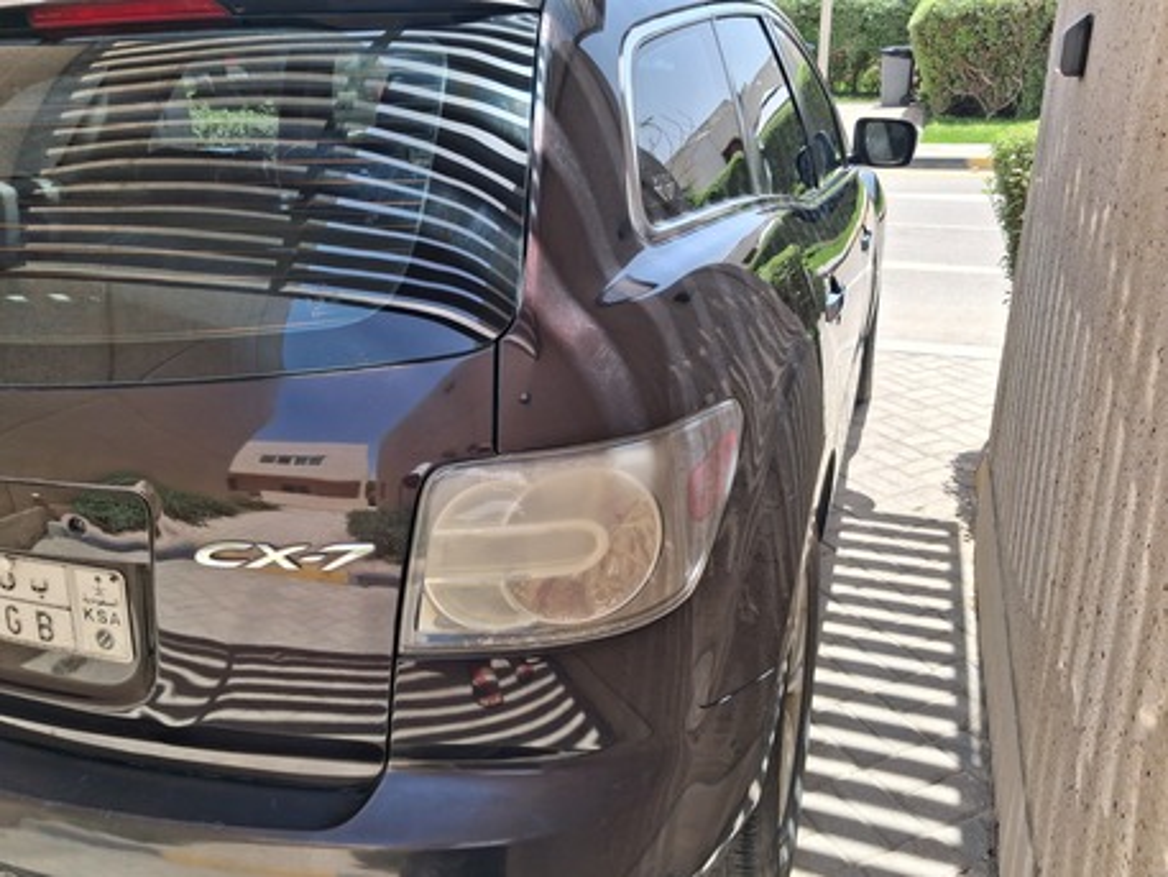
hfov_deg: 65.3
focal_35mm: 27
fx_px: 911
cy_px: 438
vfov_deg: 51.4
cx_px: 584
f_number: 1.8
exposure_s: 1/231
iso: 20
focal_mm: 4
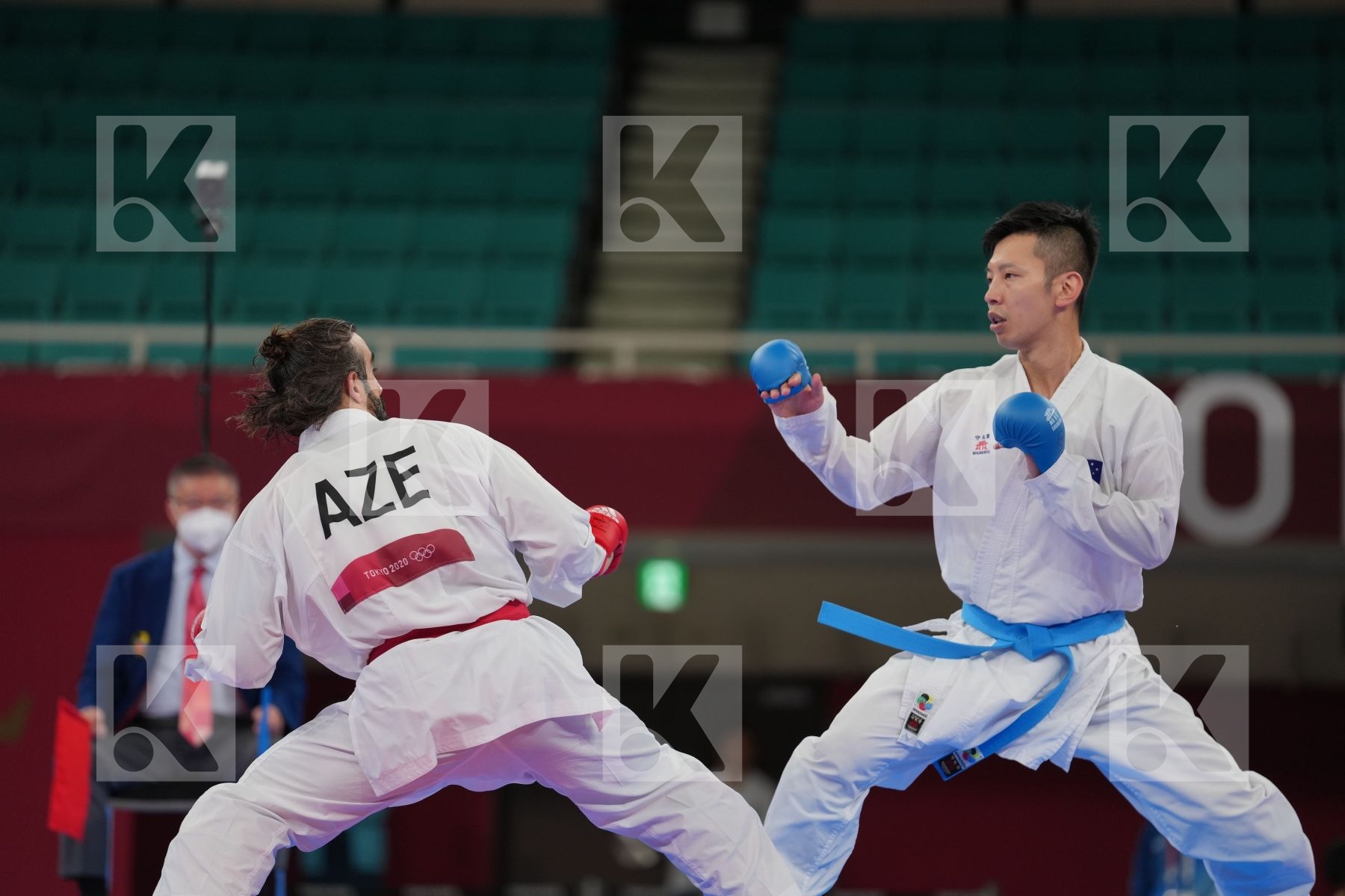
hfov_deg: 10.4
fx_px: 7397
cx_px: 672
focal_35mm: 198
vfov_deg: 6.9
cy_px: 448
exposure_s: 1/1000
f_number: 2.8
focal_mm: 198
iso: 640
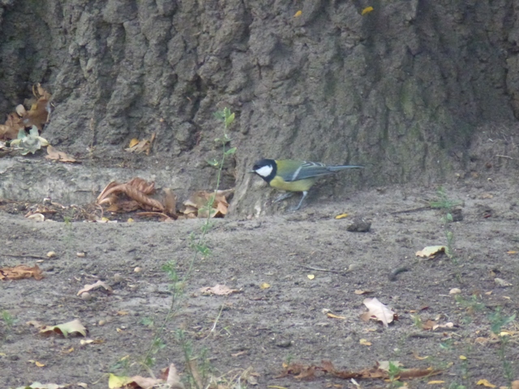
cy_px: 194
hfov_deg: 3.9
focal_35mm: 504
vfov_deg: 3.0
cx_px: 260
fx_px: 7557
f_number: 5.9
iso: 800
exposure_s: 1/100
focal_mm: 68.8
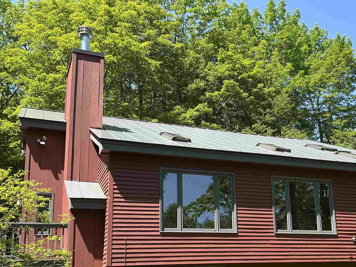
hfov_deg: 44.2
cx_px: 236
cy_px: 182
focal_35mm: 42
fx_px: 432
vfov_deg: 34.0
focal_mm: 3
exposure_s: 1/568
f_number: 1.8
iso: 25
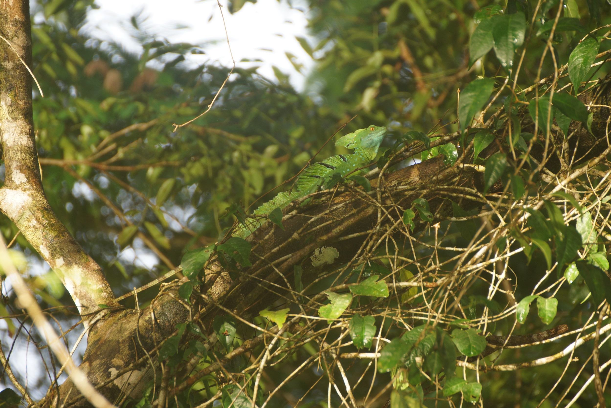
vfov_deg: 4.0
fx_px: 5855
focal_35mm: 345
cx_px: 306
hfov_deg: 6.0
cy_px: 204
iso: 200
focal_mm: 230
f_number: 5.6
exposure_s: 1/125
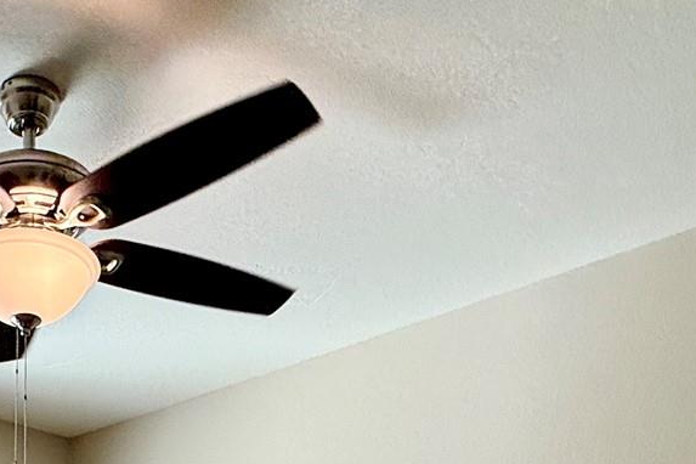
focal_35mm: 52
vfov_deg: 20.9
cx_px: 52
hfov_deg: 35.6
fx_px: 1005
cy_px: 748
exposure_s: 1/176
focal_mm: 2.22
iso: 64
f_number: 2.2
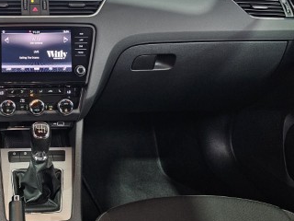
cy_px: 71
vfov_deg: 31.2
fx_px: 391
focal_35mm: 46
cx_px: 22
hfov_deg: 38.1
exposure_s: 1/100
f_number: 1.7
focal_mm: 6.3
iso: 500
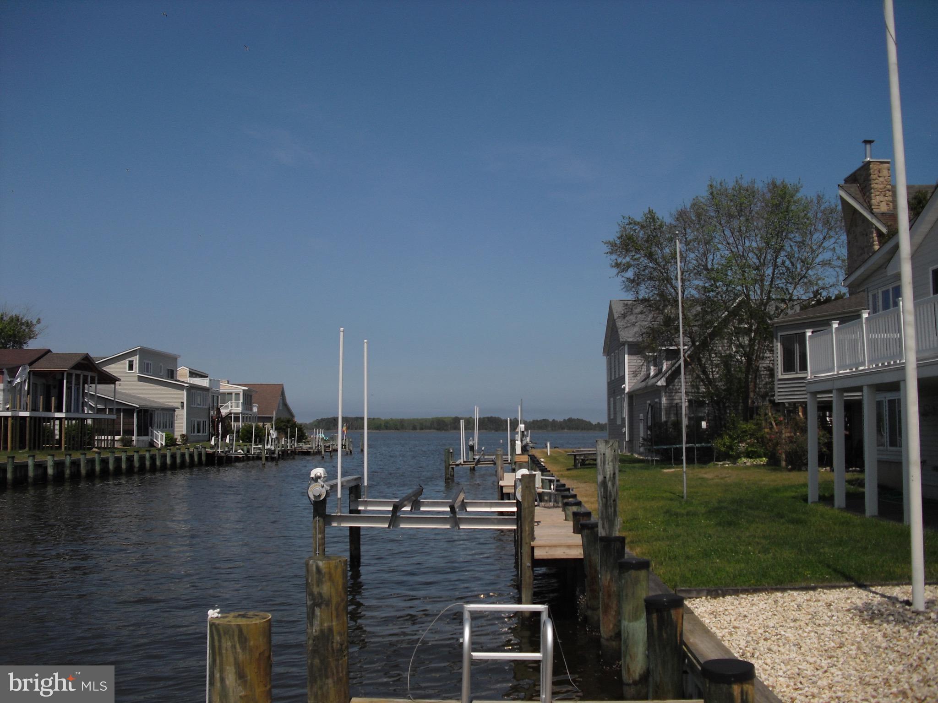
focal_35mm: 36
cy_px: 352
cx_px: 469
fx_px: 976
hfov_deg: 51.4
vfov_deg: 39.7
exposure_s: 1/400
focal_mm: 6.3
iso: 64
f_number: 7.8
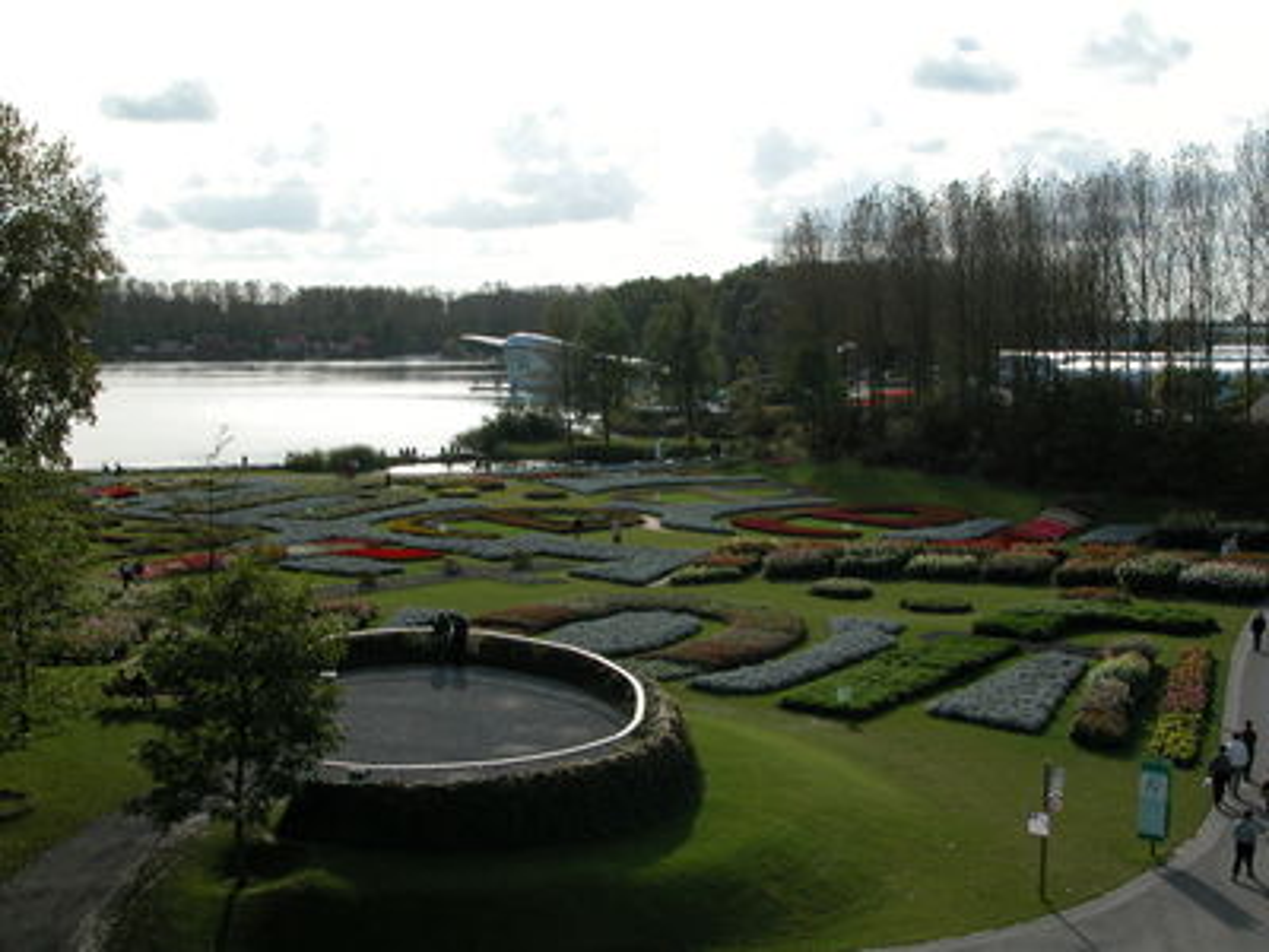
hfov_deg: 42.1
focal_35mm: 45
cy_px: 476
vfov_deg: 32.2
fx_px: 1650
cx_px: 634
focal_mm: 11.6
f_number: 7.5
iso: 100
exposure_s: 1/257
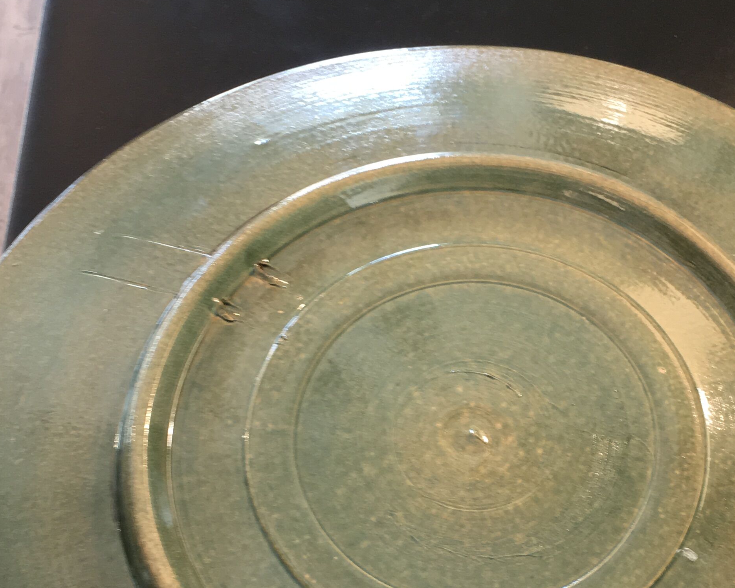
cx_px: 434
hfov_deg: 30.9
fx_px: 1327
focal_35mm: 61
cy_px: 422
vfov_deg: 24.8
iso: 50
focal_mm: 4.15
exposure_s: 1/33
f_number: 2.2
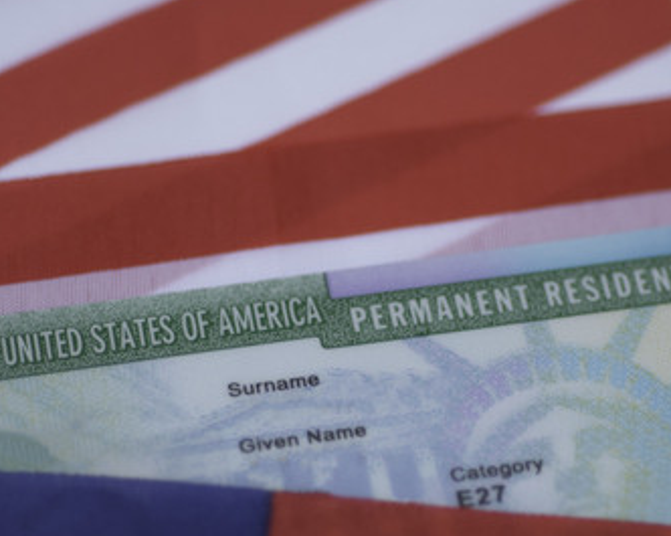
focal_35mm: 123
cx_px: 386
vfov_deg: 12.5
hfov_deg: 15.6
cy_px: 399
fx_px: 2441
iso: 100
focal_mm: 60
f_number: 3.2
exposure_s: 1/320
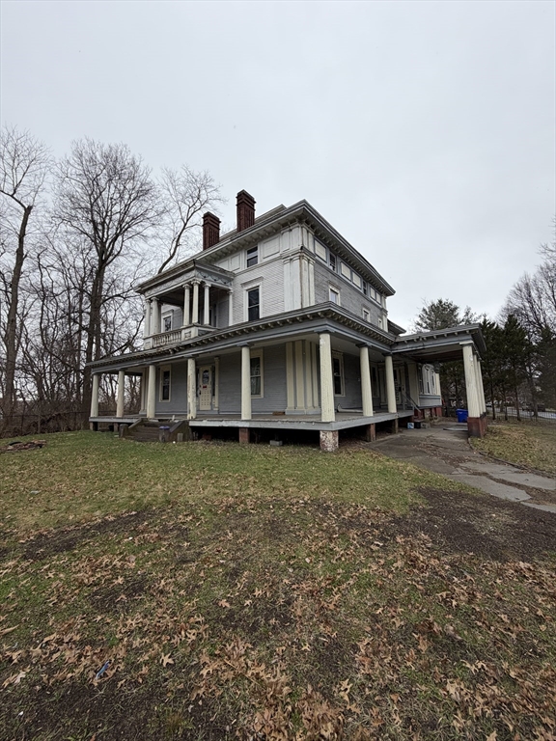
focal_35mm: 14
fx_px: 300
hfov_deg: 85.7
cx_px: 278
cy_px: 370
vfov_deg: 102.1
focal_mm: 2.22
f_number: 2.2
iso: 40
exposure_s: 1/590
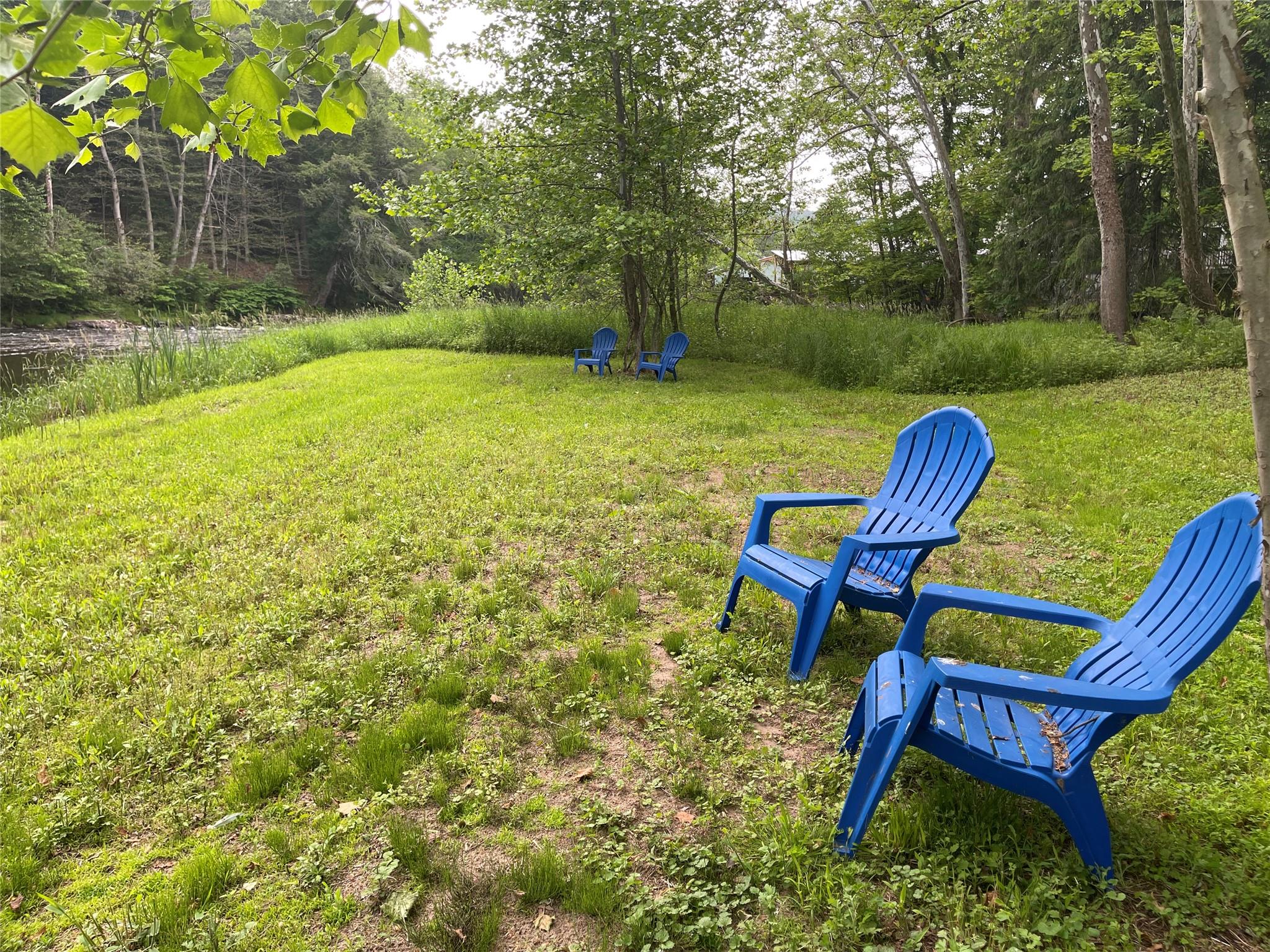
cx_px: 635
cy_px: 476
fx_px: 917
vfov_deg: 54.9
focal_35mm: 25
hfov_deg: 69.4
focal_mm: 5.1
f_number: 1.6
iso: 32
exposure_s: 1/217
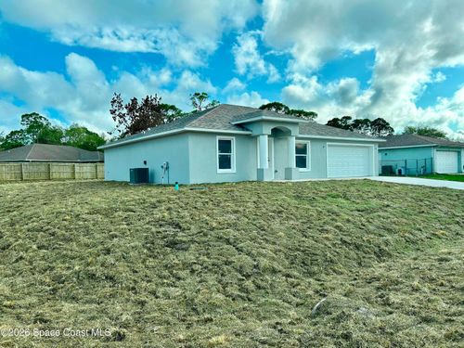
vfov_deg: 53.1
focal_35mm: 26
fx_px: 349
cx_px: 232
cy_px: 174
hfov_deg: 67.3
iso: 50
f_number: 1.5
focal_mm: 5.7
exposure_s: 1/4444
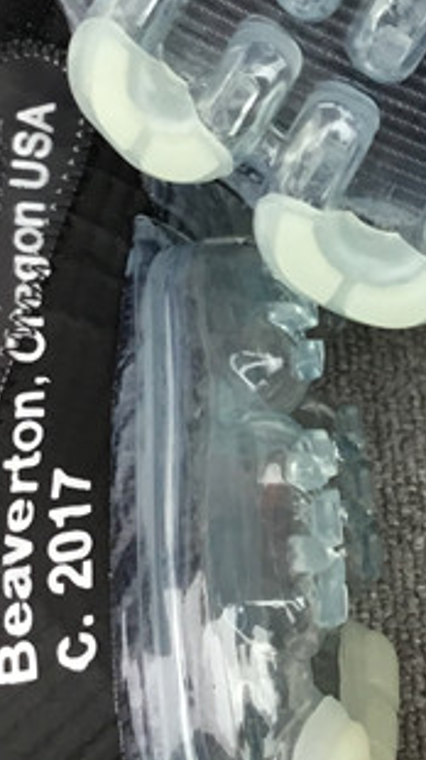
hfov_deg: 12.0
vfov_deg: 21.4
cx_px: 531
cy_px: 114
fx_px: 1971
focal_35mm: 98
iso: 25
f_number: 2.4
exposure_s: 1/33
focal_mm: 3.3
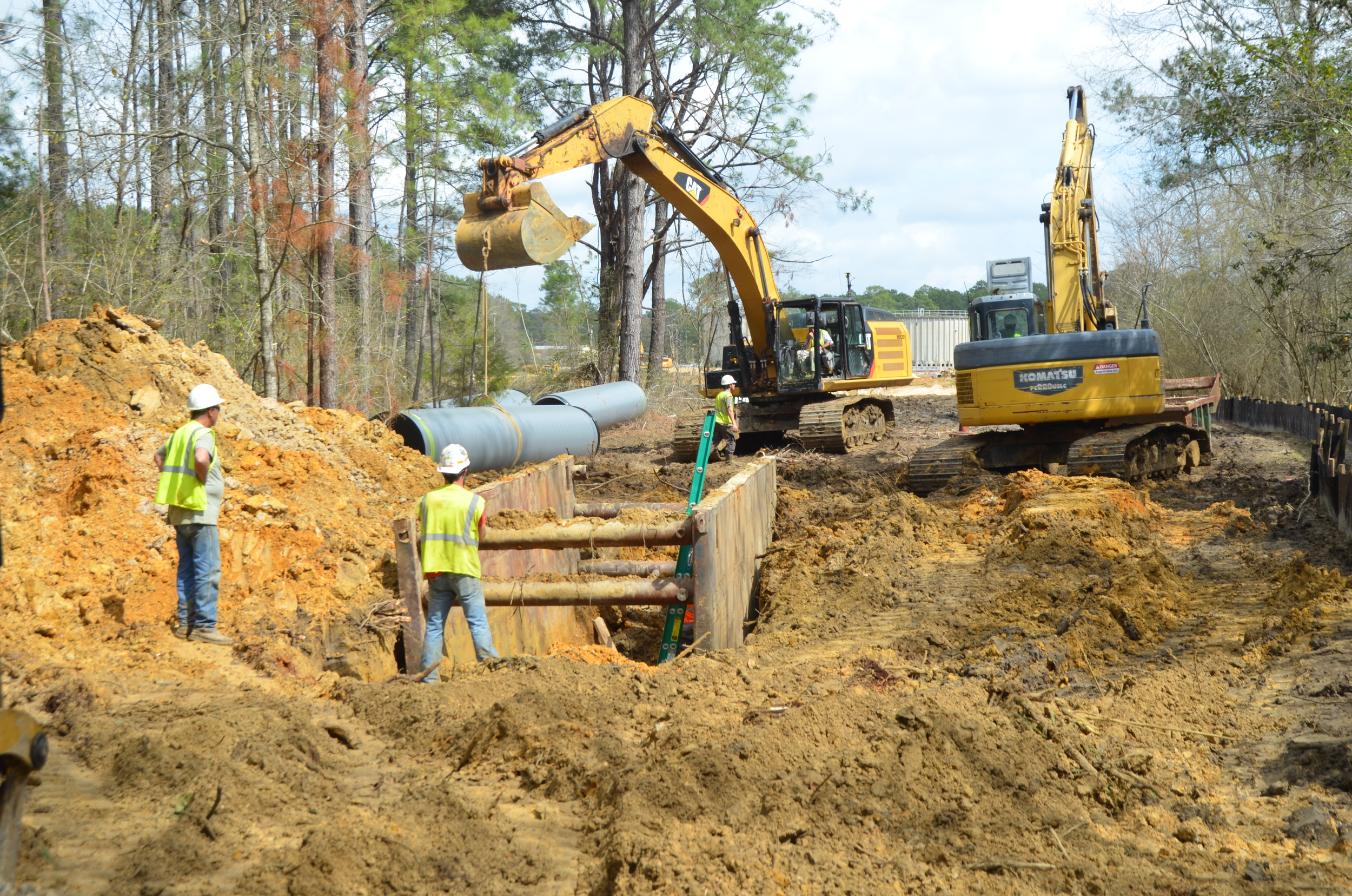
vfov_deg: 28.0
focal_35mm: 48
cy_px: 448
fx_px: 1799
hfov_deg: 41.2
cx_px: 676
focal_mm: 32
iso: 110
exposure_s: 1/250
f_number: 8
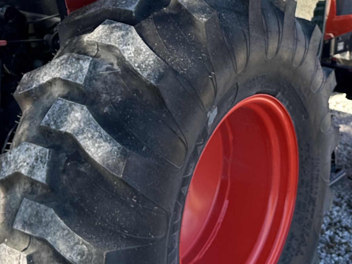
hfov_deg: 23.6
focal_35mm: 83
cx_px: 175
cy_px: -22
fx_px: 844
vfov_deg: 17.2
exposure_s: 1/623
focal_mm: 6.86
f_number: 1.78
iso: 80
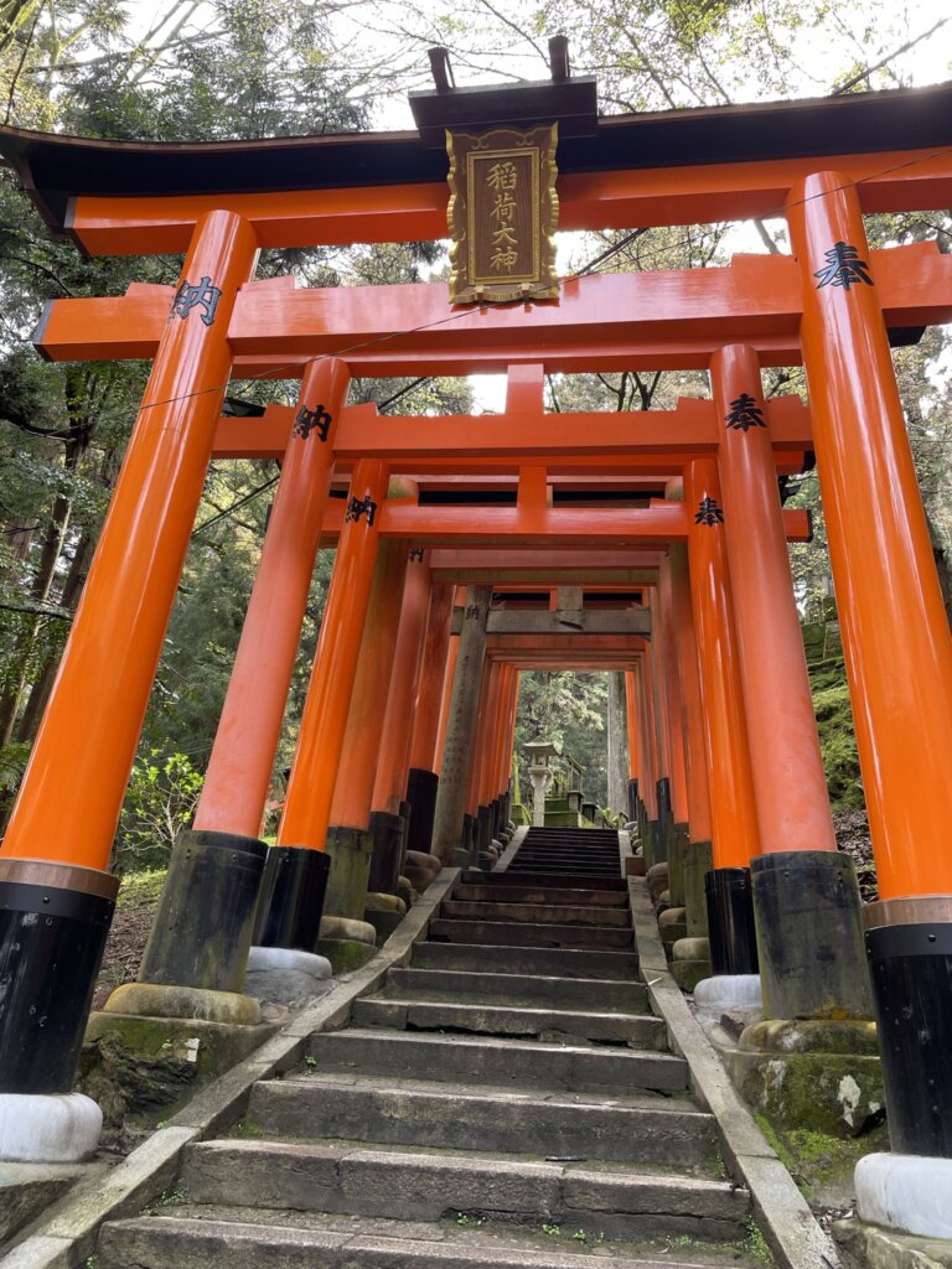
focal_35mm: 26
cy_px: 634
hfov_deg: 53.1
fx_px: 953
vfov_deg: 67.3
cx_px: 476
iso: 80
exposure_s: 1/121
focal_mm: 4.2
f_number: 1.6
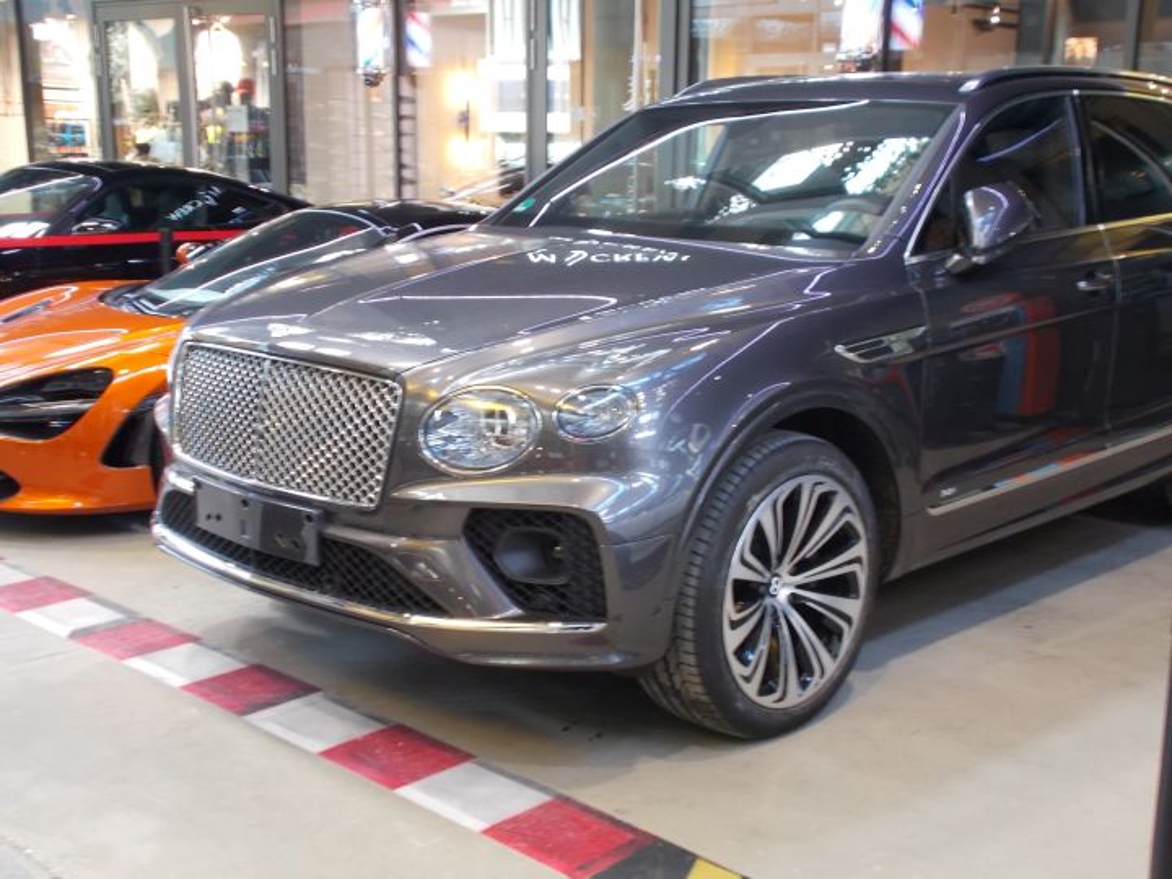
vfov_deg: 32.9
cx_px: 586
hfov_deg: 42.9
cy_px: 440
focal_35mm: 44
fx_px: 1490
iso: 200
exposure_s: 1/5
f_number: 4.2
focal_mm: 7.9
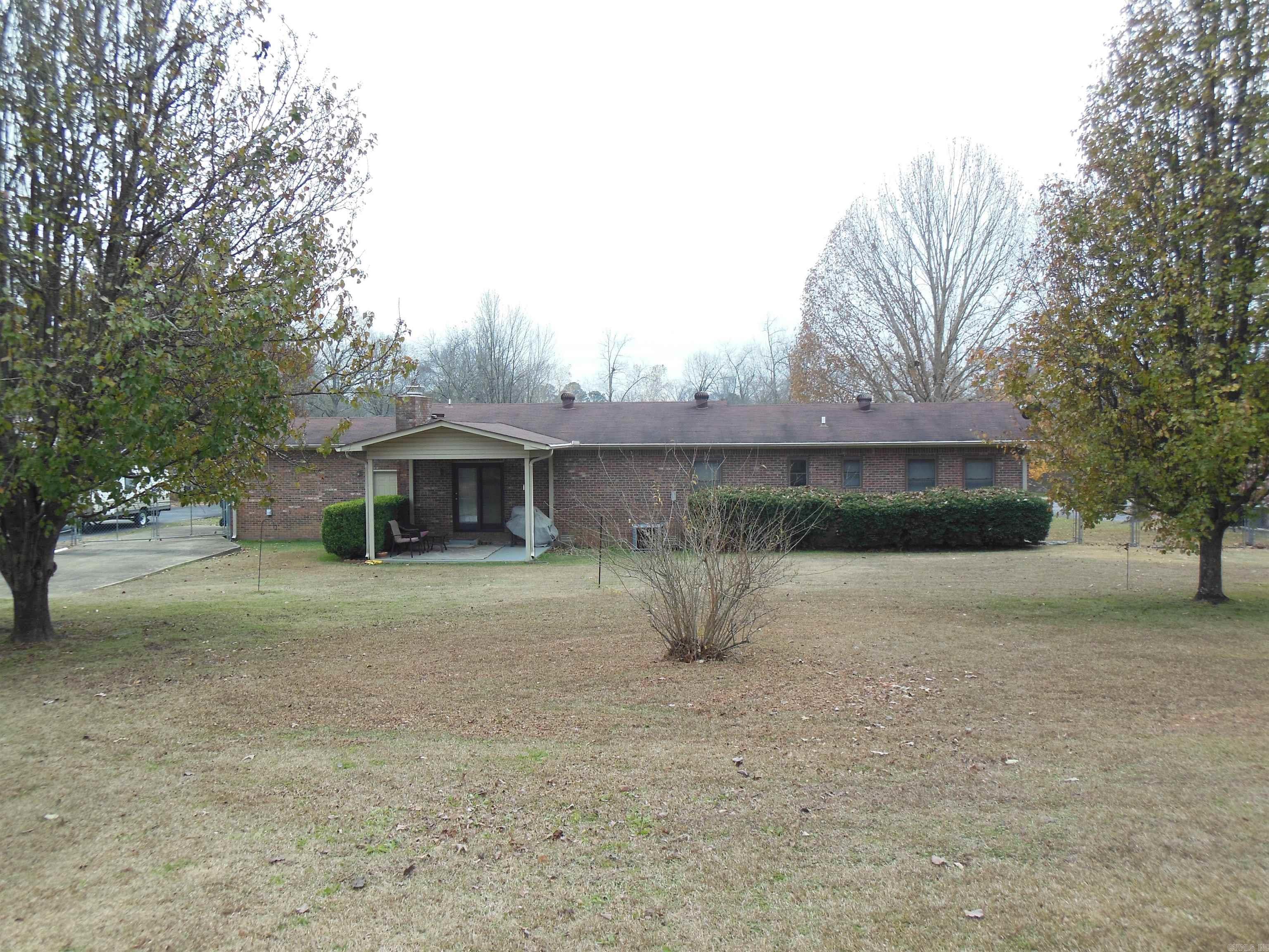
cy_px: 476
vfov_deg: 48.2
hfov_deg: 61.7
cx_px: 634
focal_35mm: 29
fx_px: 1063
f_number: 3.3
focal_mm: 5.2
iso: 125
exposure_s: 1/320
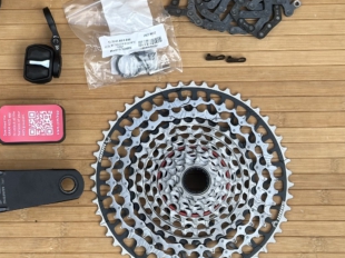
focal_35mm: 93
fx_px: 926
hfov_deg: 20.7
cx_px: 48
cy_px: 101
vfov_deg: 15.9
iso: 64
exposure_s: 1/694
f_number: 1.78
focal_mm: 6.86
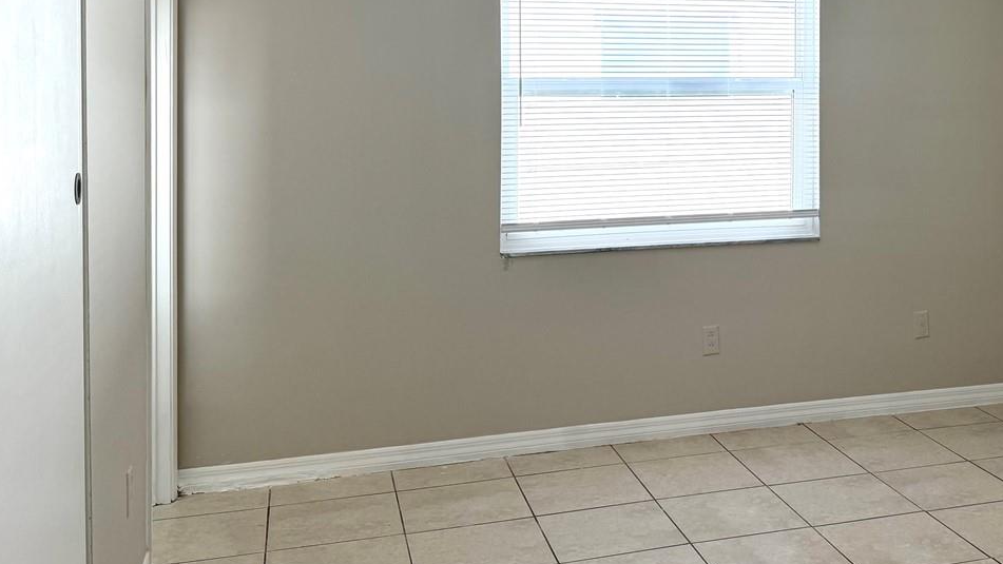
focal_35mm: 44
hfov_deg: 44.8
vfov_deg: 26.5
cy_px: 98
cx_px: 753
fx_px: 1170
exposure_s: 1/243
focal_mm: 6.76
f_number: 1.78
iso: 100
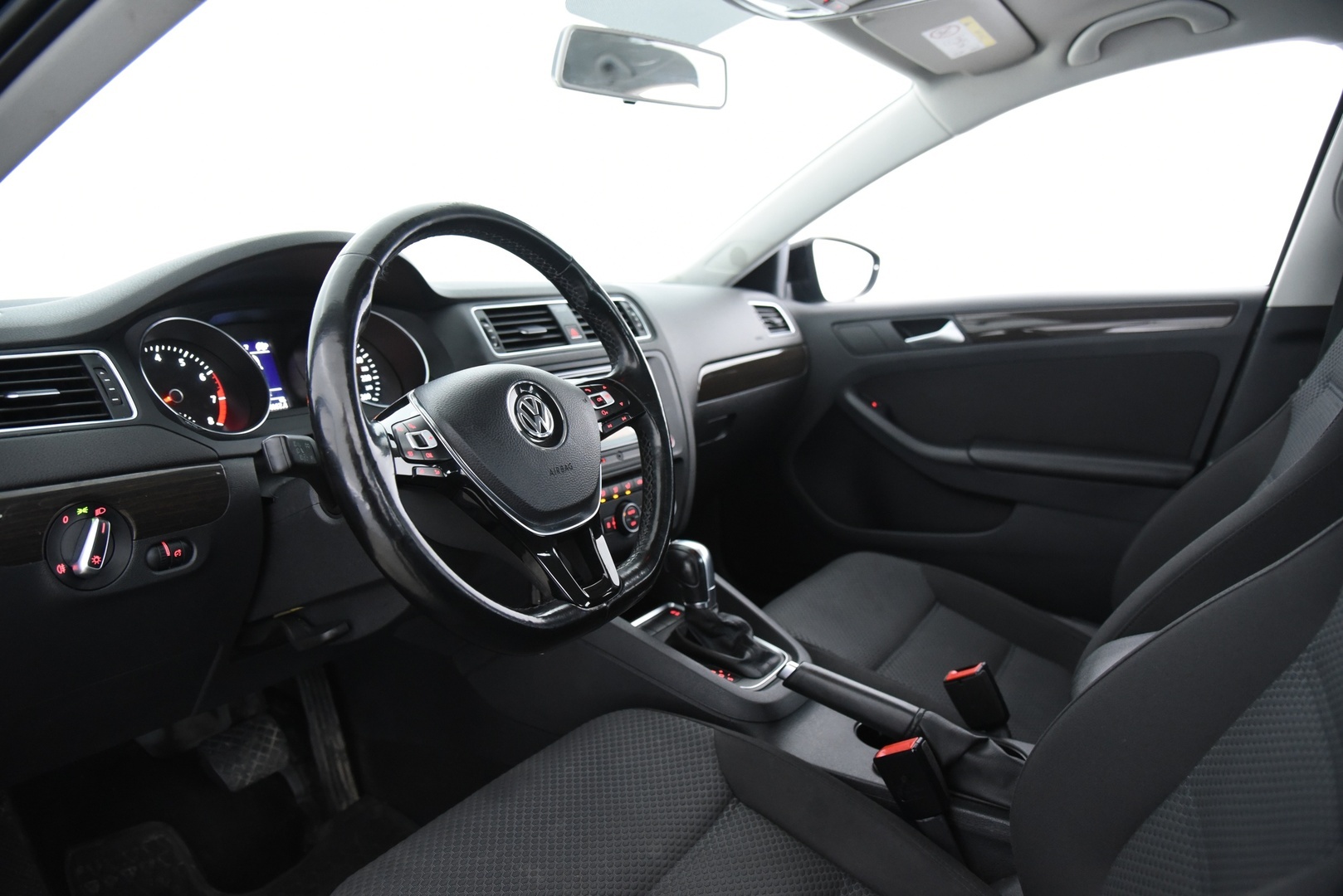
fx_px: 896
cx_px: 672
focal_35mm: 24
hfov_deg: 73.7
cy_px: 448
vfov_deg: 53.2
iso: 4000
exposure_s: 1/20
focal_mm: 24
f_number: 4
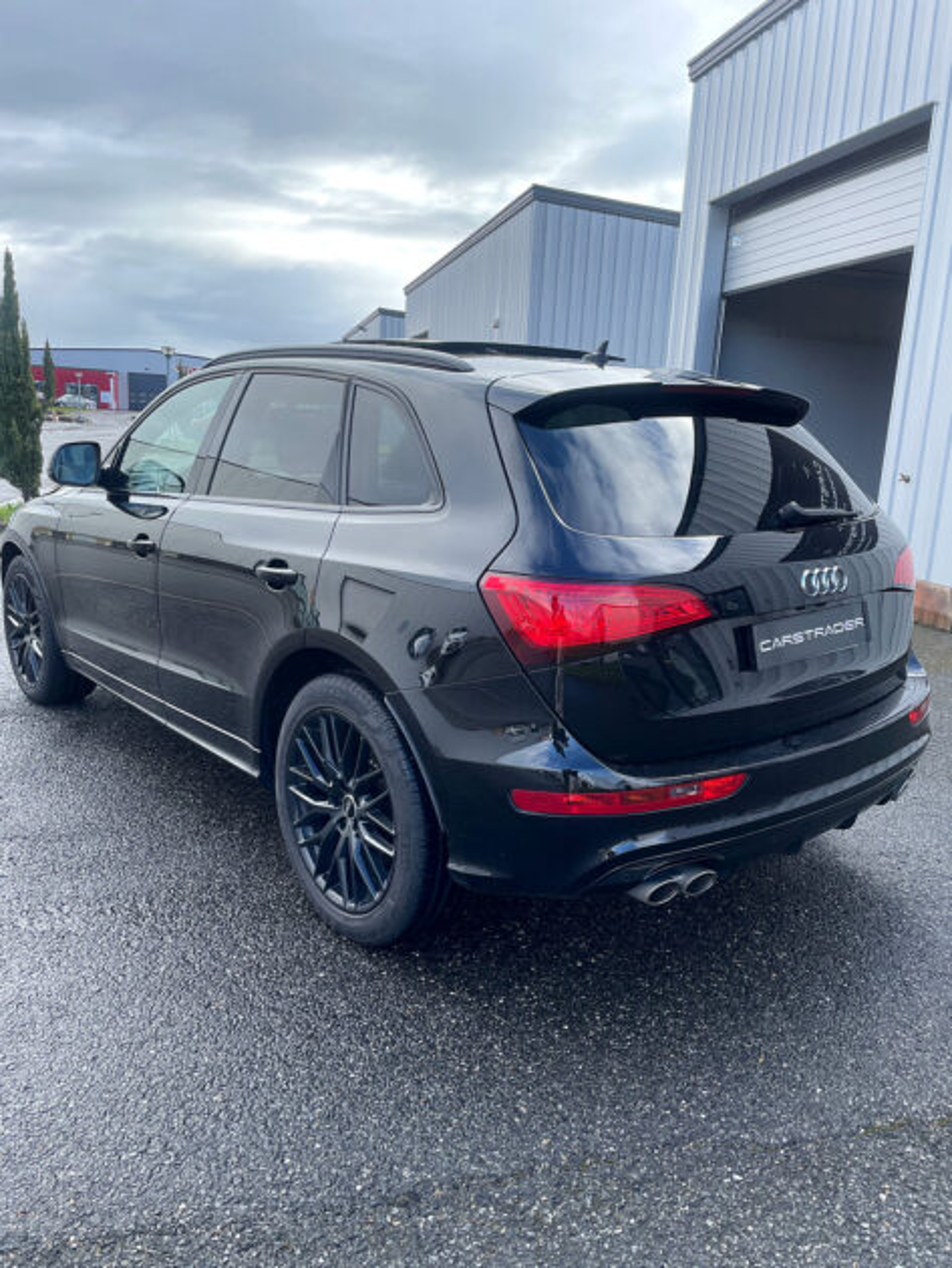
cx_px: 476
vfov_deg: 67.3
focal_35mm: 26
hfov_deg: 53.1
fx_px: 953
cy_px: 634
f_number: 1.6
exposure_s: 1/774
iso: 32
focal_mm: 4.2
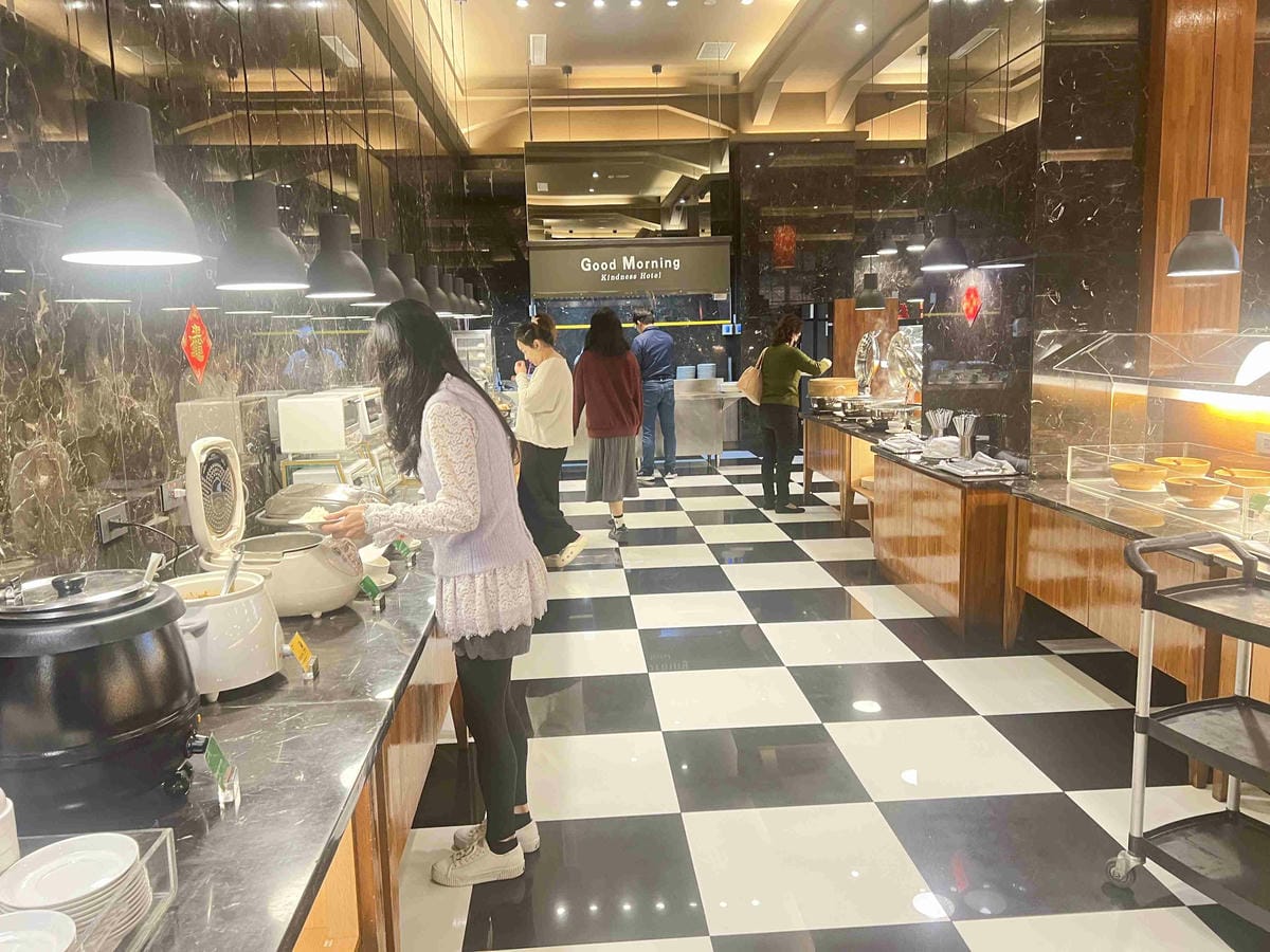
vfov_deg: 53.1
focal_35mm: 26
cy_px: 476
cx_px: 635
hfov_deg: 67.3
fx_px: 954
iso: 320
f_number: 1.5
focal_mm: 5.7
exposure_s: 1/60
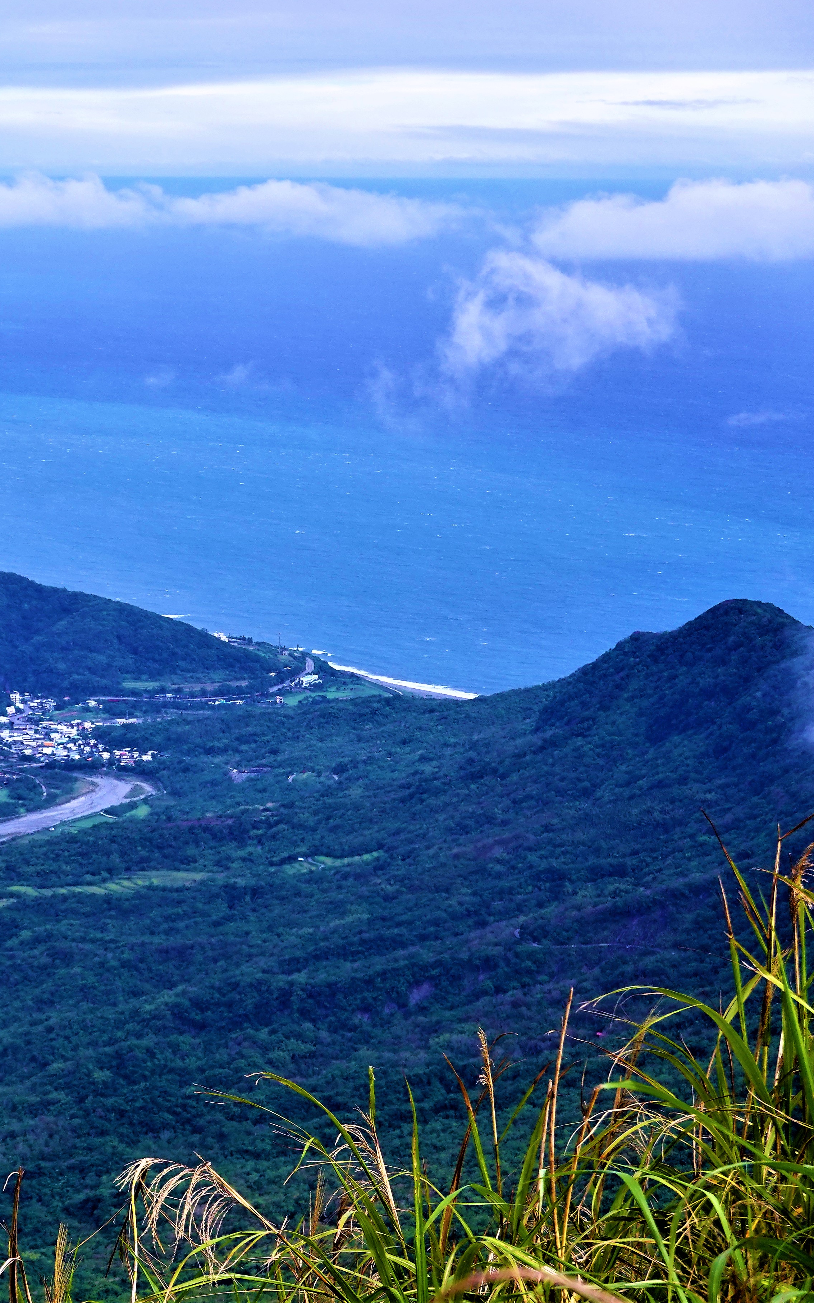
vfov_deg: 15.3
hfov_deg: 9.4
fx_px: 4863
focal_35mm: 137
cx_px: -162
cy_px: 647
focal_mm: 32.7
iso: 100
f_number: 5.6
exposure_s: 1/400
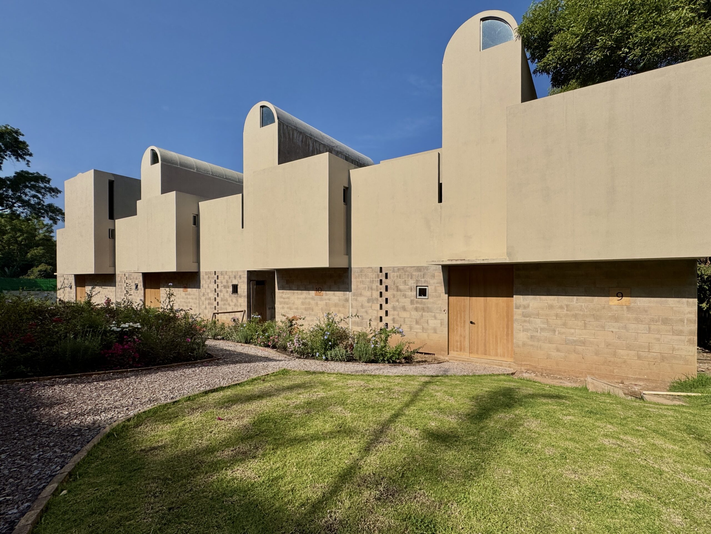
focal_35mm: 14
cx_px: 356
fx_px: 288
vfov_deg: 85.7
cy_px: 267
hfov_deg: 102.1
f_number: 2.2
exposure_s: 1/3717
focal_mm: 2.22
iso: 50
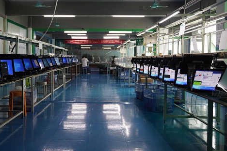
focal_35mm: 41
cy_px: 64
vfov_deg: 32.6
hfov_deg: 47.0
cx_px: 87
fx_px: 259
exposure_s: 1/125
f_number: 2.8
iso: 500
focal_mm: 32
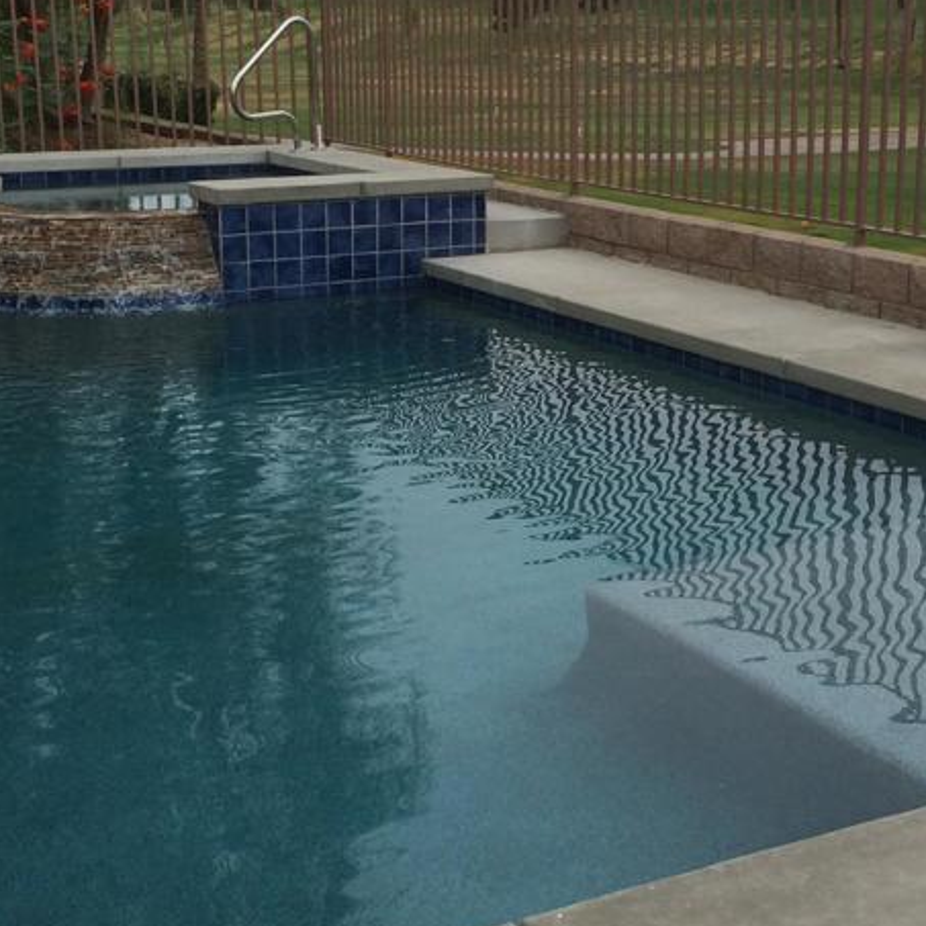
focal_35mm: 60
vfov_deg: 28.6
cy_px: 384
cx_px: 605
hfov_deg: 28.5
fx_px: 1816
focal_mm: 4.12
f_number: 2.2
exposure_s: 1/662
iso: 32
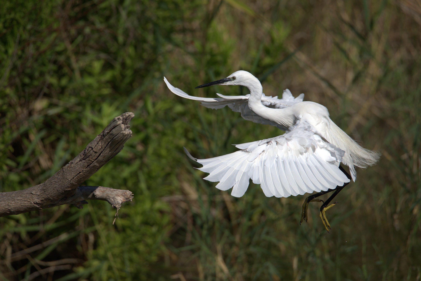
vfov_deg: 2.3
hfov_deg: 3.4
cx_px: 210
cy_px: 140
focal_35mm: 600
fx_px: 7019
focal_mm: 600
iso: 500
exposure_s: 1/2500
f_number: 8
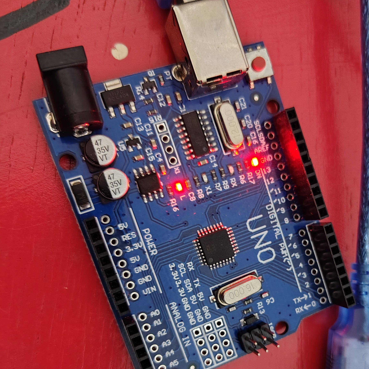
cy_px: 252
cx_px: 245
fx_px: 458
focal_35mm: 38
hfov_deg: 43.3
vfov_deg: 43.1
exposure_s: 1/30
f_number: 1.8
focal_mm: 5.56
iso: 1403
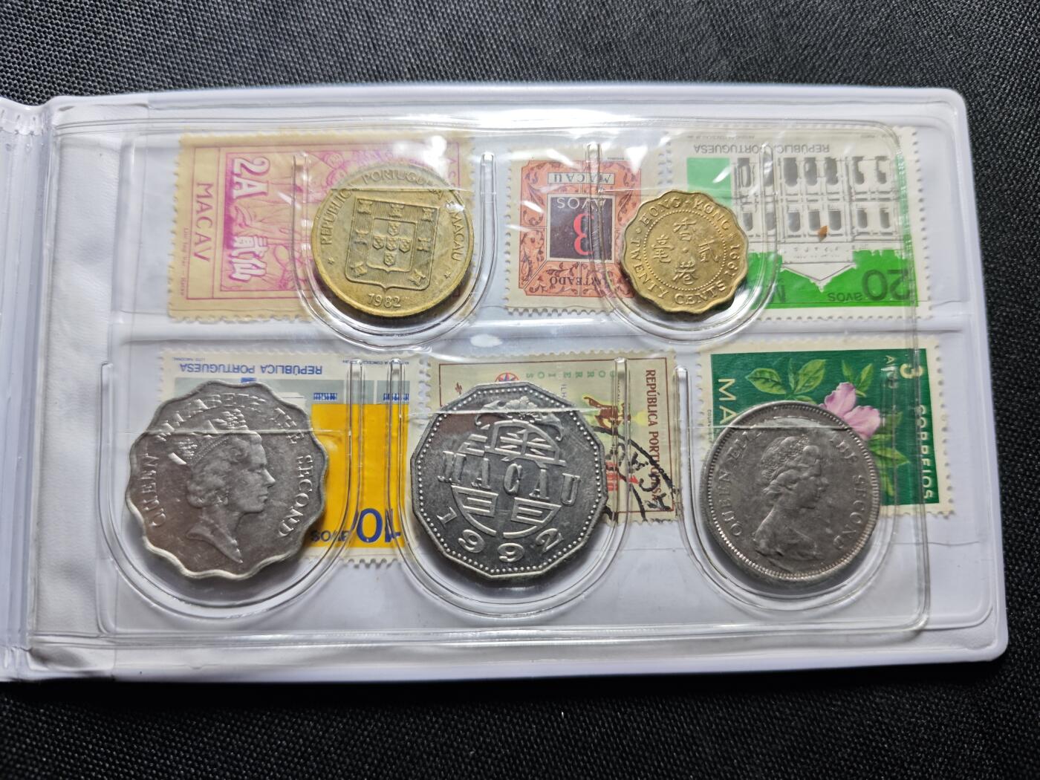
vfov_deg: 56.8
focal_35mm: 24
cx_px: 520
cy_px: 390
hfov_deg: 71.6
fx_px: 721
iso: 160
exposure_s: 1/92.7
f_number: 1.6
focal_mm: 5.84
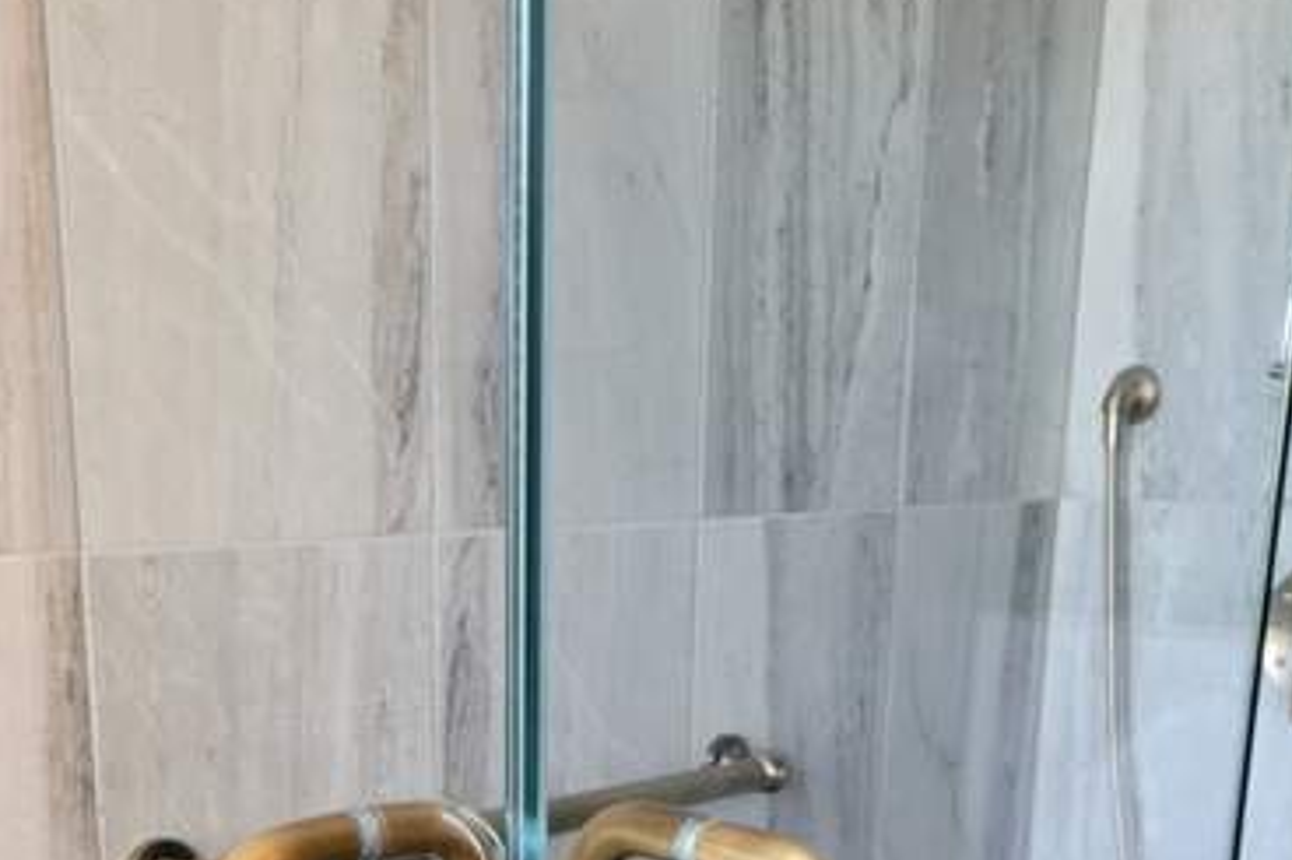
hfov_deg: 41.8
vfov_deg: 26.9
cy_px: 874
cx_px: 555
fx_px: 1686
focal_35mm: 47
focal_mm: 5.4
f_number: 1.8
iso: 200
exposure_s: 1/60
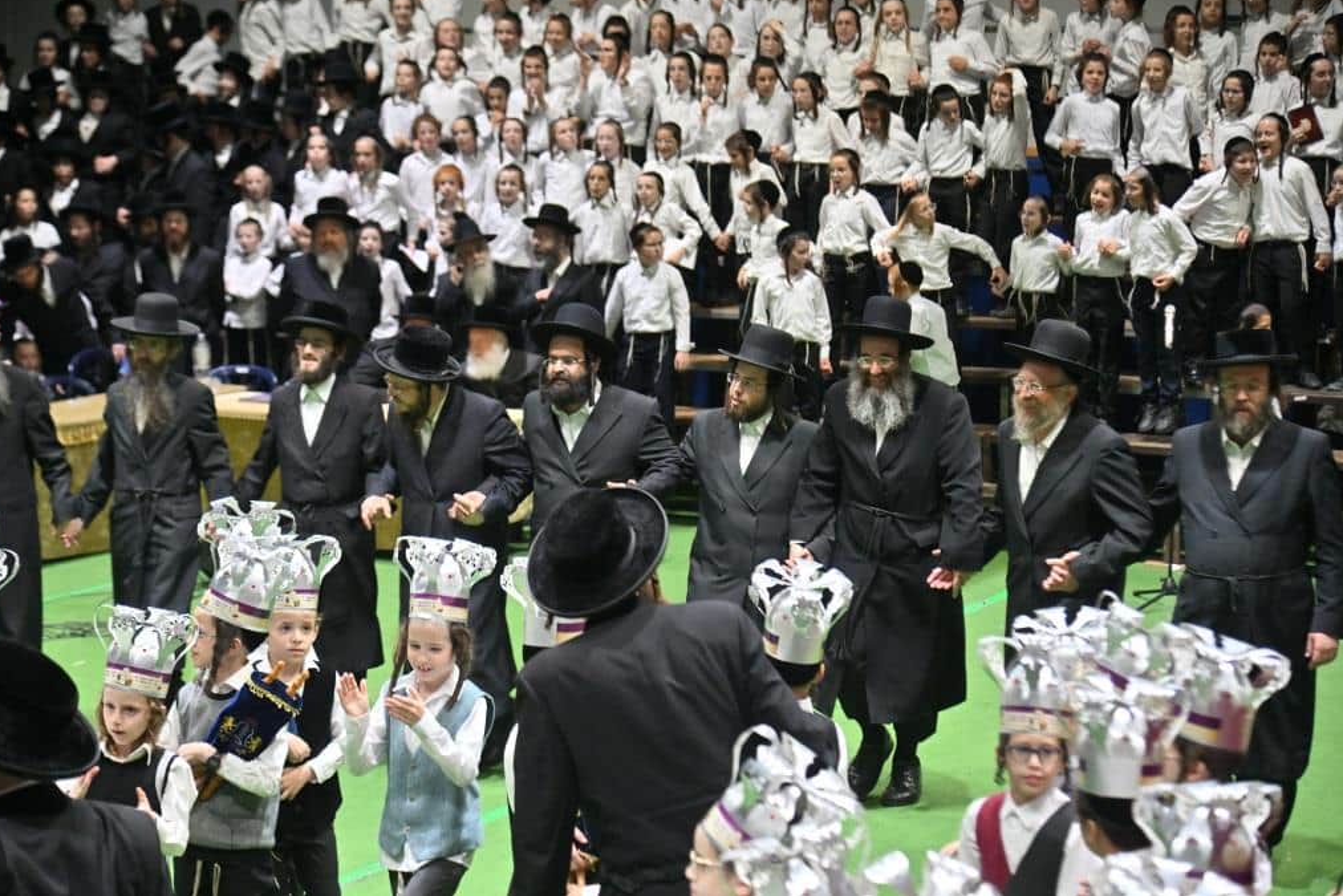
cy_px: 444
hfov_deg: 24.5
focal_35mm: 83
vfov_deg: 16.5
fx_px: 3097
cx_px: 665
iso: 800
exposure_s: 1/160
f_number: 4
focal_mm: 82
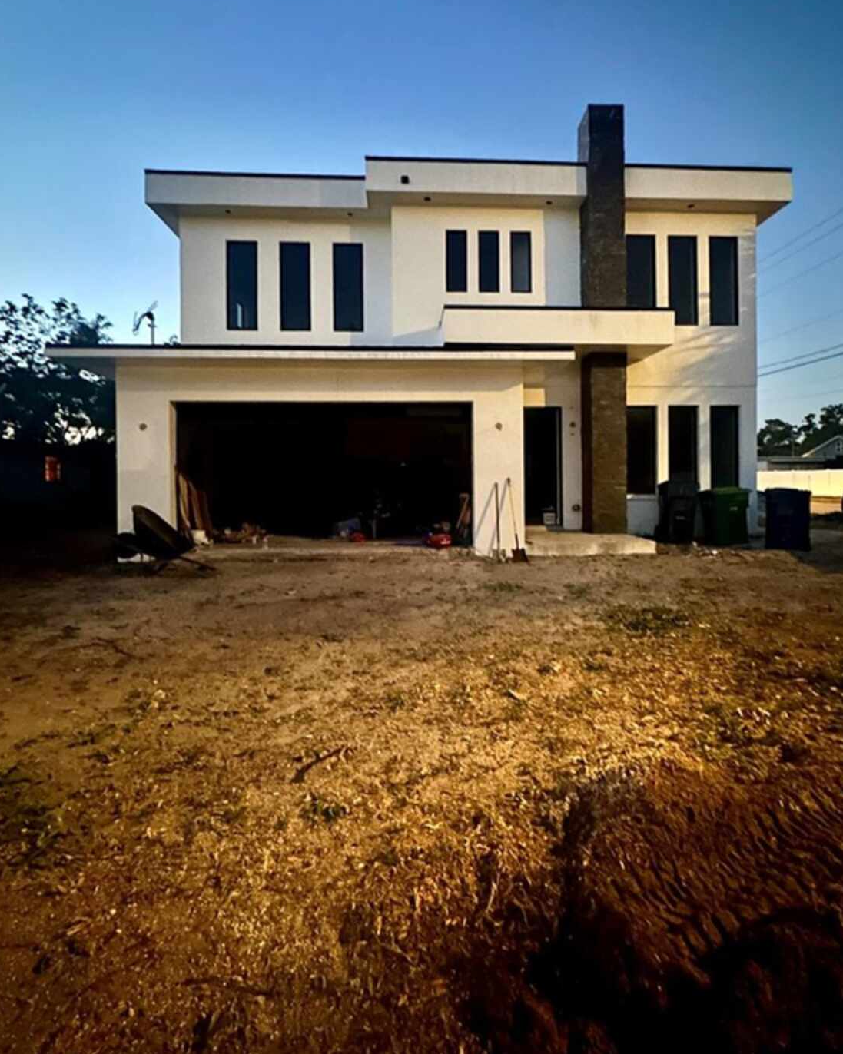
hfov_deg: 76.9
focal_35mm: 17
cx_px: 434
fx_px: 530
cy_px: 483
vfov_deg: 89.5
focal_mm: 2.22
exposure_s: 1/8
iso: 1000
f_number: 2.2
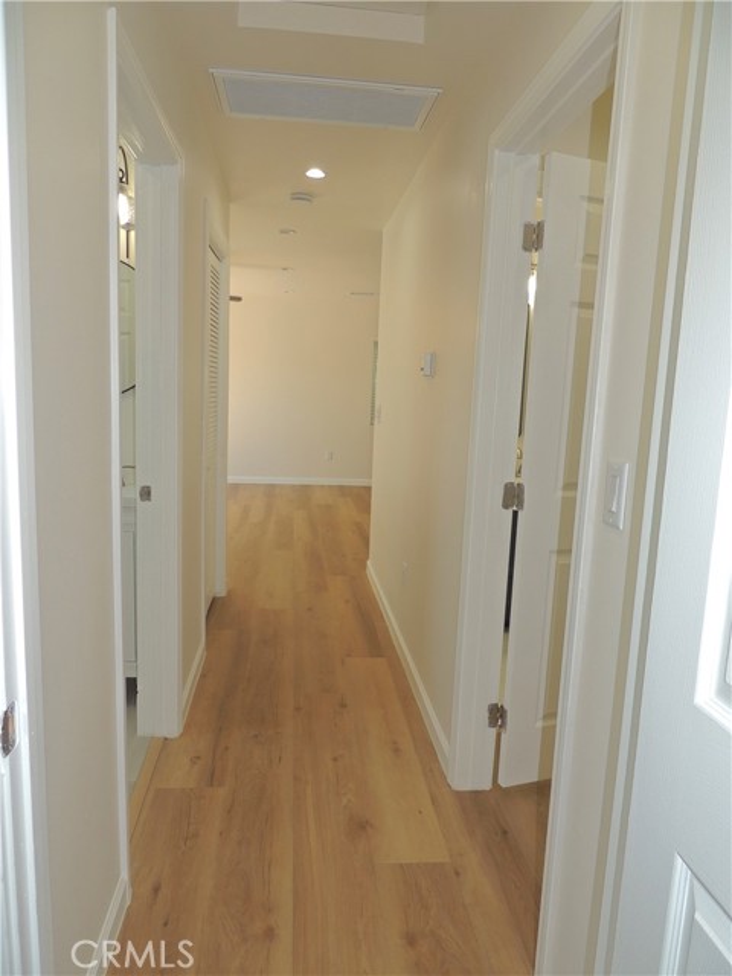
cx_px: 366
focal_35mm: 24
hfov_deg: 56.8
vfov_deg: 71.6
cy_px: 488
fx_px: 677
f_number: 3
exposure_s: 1/60
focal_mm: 4.3
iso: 100
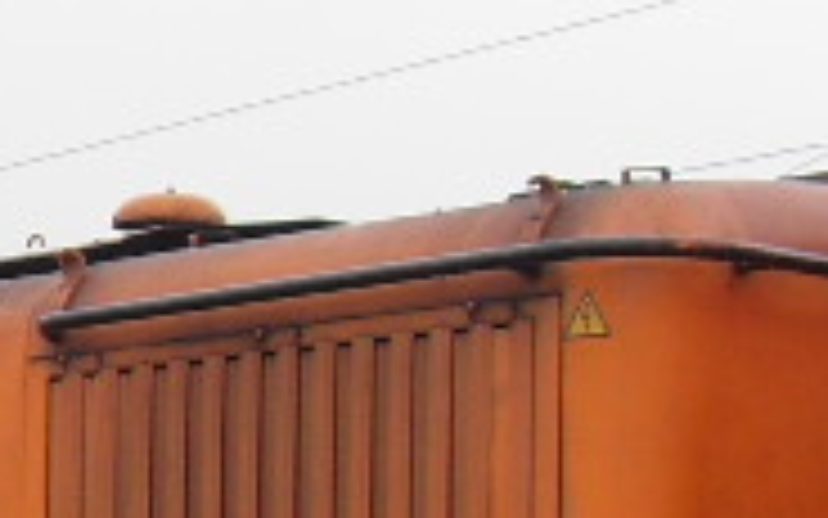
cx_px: -382
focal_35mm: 201
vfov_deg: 6.5
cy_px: 604
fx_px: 4536
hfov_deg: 10.1
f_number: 2.8
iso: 100
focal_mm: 6.3
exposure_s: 1/90
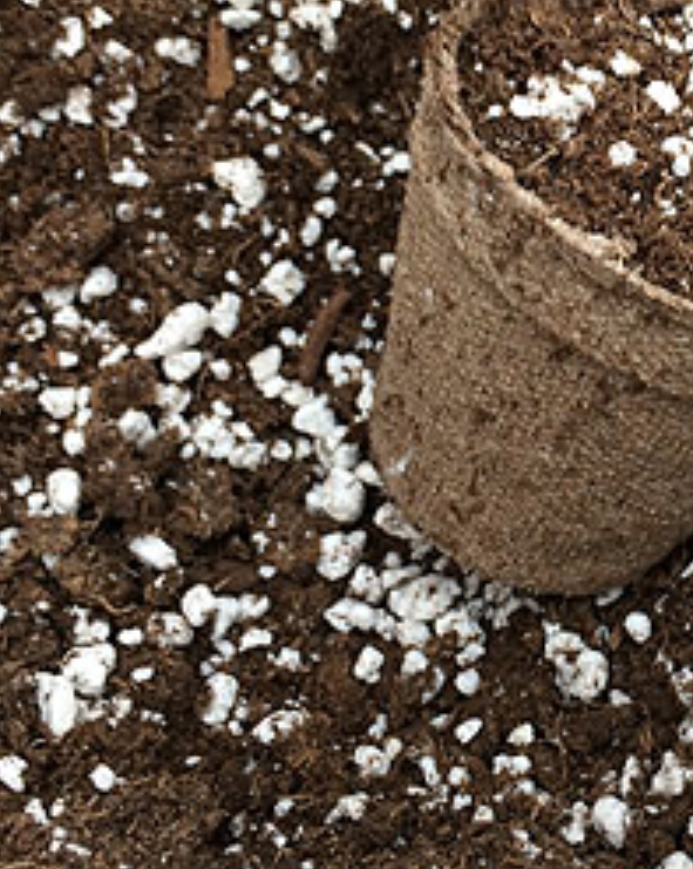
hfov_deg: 19.5
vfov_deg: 24.6
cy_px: 158
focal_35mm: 76
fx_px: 1952
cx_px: 704
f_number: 2.2
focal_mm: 4.12
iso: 40
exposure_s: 1/60
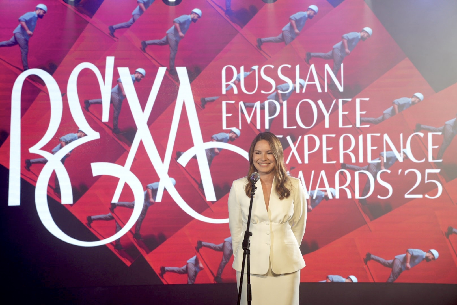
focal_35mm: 81
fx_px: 1029
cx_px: 228
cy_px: 152
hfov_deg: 25.0
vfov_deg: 16.9
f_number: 5.6
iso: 1000
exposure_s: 1/160
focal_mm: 81
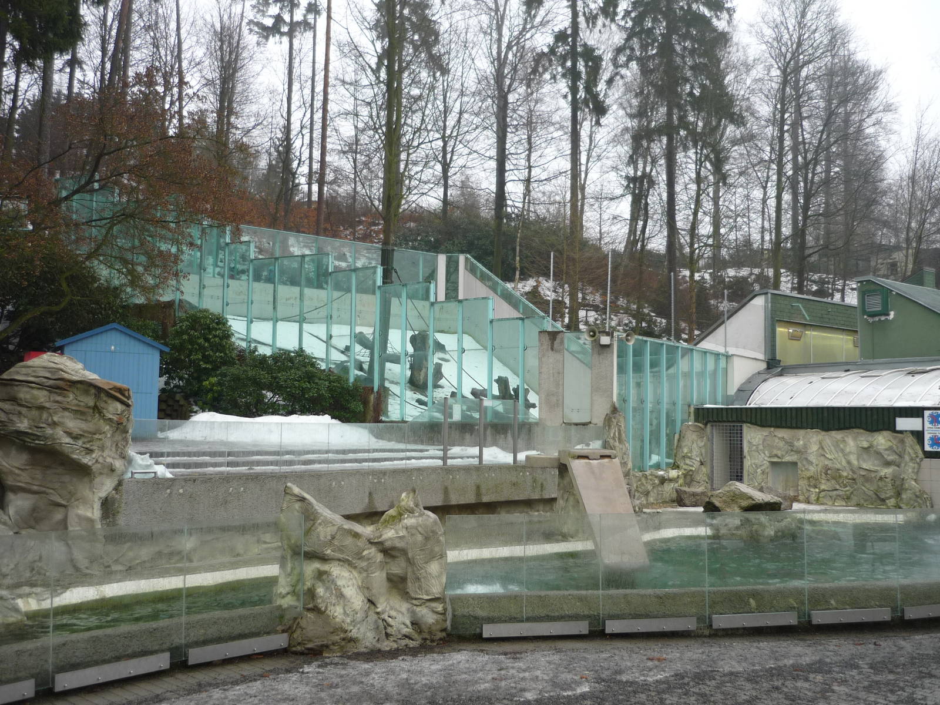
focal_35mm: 33
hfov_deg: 55.4
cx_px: 470
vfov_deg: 42.9
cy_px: 352
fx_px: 896
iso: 100
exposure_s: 1/30
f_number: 2.8
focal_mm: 5.5
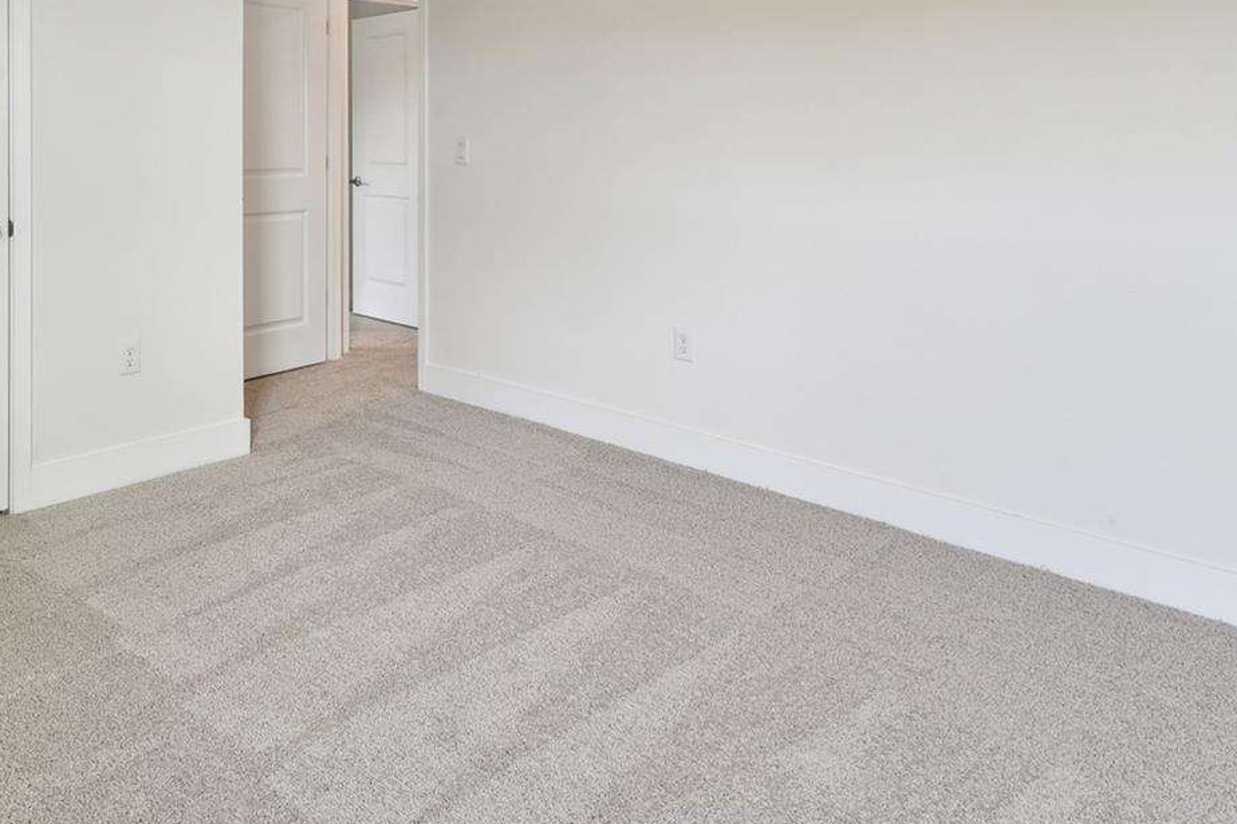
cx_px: 387
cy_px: 119
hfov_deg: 67.0
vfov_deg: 45.9
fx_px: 893
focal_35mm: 26
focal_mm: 10
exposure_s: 1/6
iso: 100
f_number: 7.1
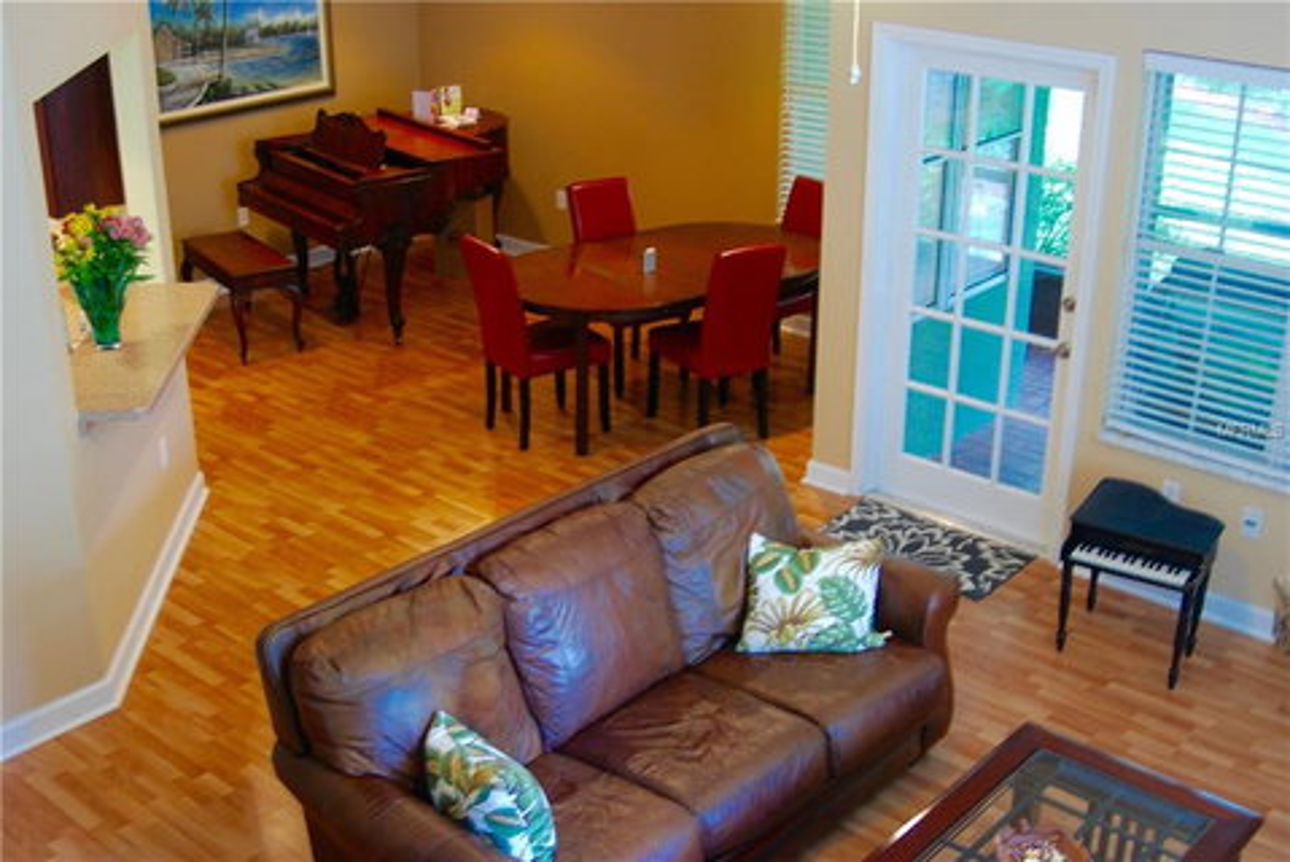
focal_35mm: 42
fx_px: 1506
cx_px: 645
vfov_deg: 31.9
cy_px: 431
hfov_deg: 46.4
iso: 400
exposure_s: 1/6
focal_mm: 28
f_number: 3.5
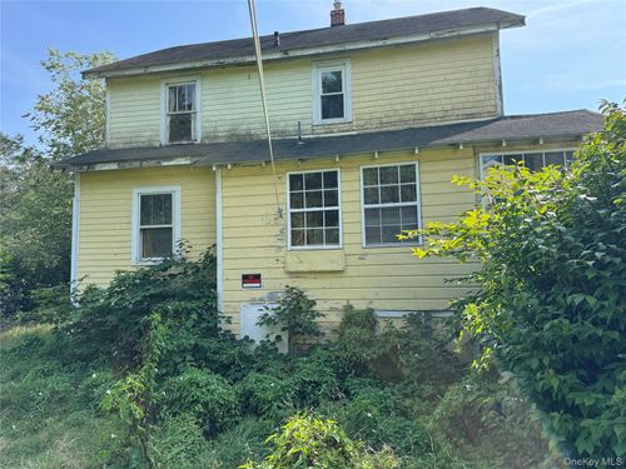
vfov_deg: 56.8
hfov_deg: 71.6
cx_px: 313
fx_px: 434
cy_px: 234
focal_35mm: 24
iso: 80
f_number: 1.78
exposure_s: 1/1215
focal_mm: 6.76
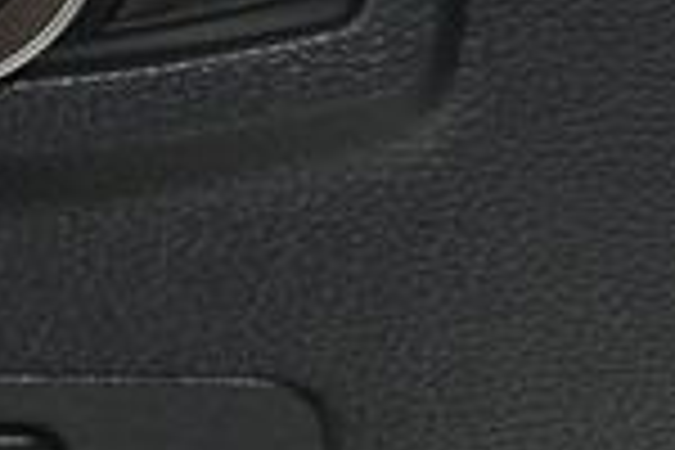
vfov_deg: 3.1
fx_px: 8418
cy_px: -164
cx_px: -122
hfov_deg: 4.6
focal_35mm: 449
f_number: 4.5
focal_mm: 70
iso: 2500
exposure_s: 1/25
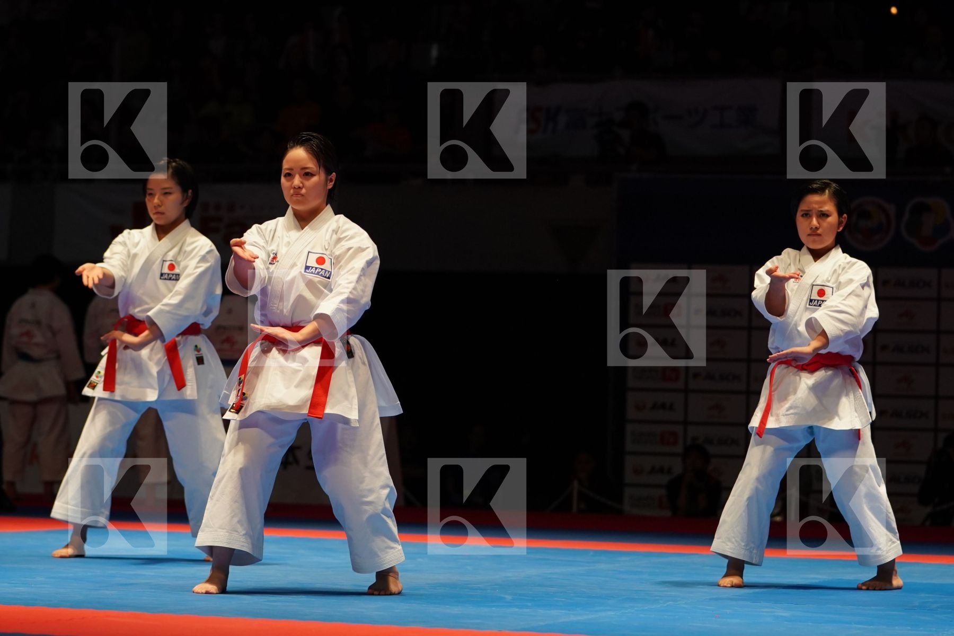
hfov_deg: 18.3
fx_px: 2968
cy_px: 318
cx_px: 477
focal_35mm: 112
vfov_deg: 12.2
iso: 1250
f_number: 2.8
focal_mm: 75
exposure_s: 1/1000
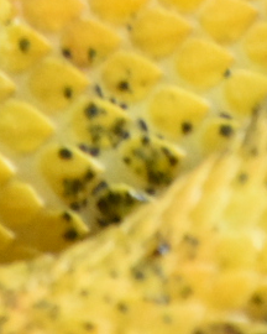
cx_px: 187
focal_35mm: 2365
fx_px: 23361
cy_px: -318
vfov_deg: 0.8
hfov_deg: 0.7
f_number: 11
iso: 6400
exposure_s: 1/100
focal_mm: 280
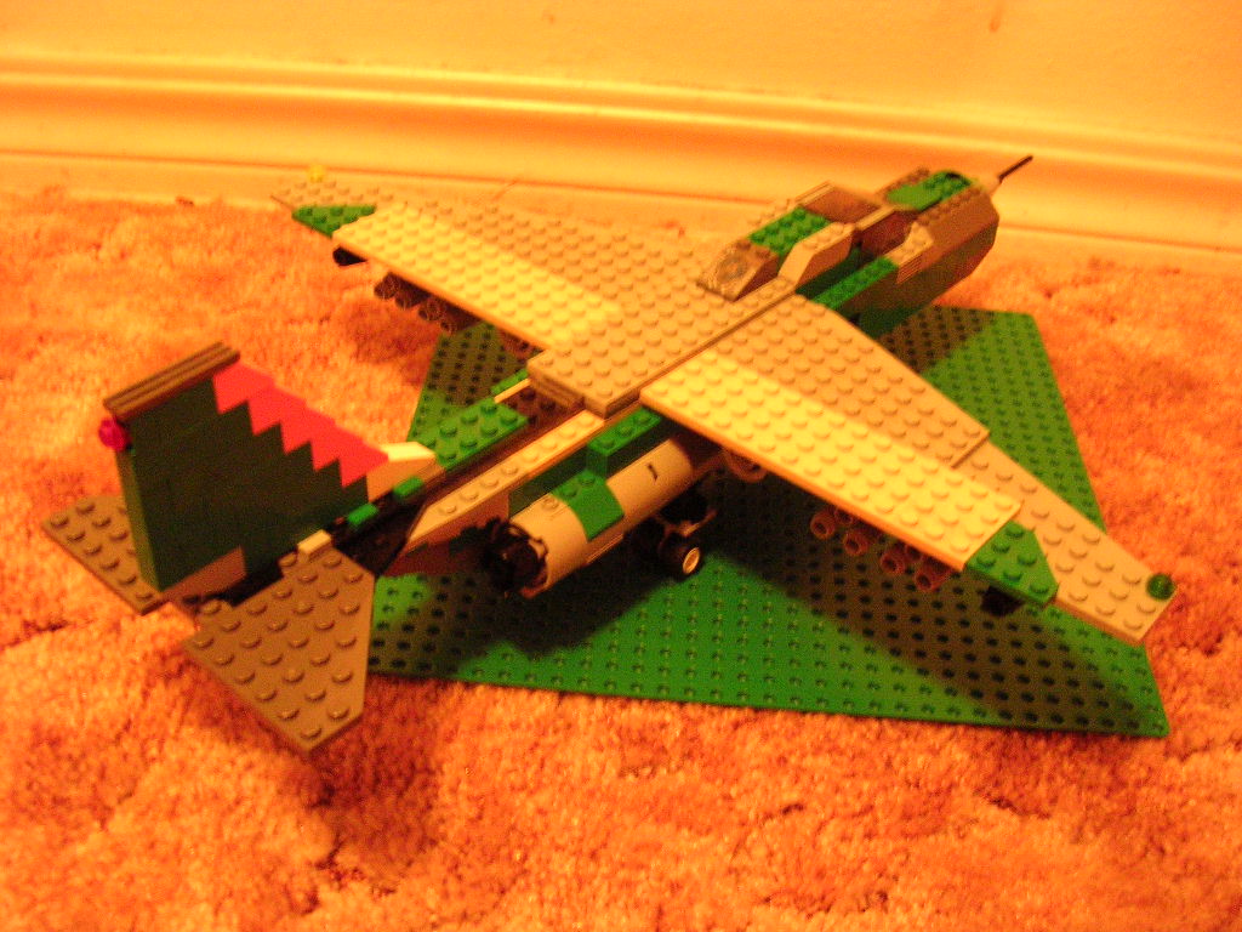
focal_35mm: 38
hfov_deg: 49.0
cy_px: 466
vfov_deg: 37.7
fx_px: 1363
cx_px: 621
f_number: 2.8
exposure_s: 1/3.5
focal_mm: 5.8
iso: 200
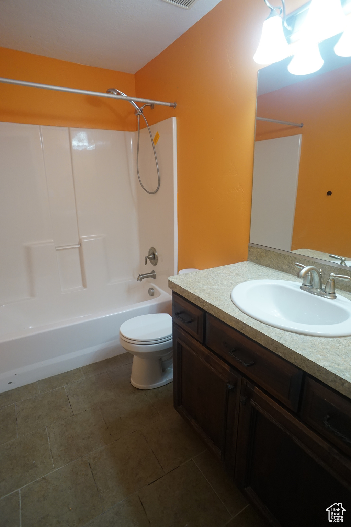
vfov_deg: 73.8
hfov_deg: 53.1
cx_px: 176
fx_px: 351
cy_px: 264
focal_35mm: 24
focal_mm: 16
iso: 800
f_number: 4
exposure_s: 1/160
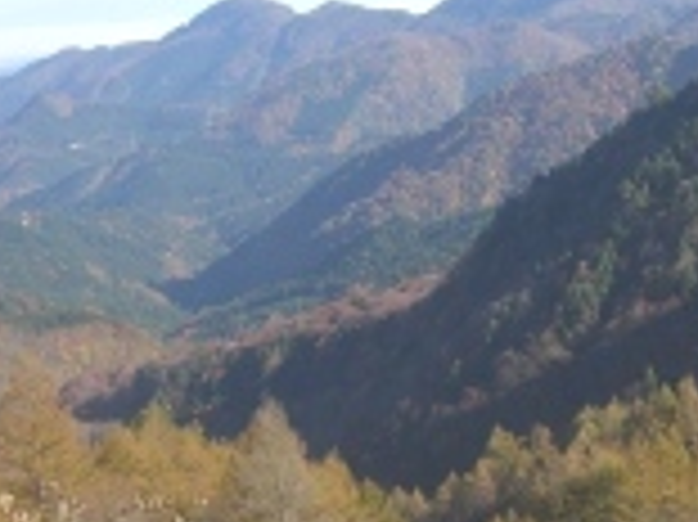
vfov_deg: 13.4
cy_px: 216
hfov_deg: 17.8
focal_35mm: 110
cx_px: 504
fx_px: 2216
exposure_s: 1/500
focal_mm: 6.2
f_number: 4.3
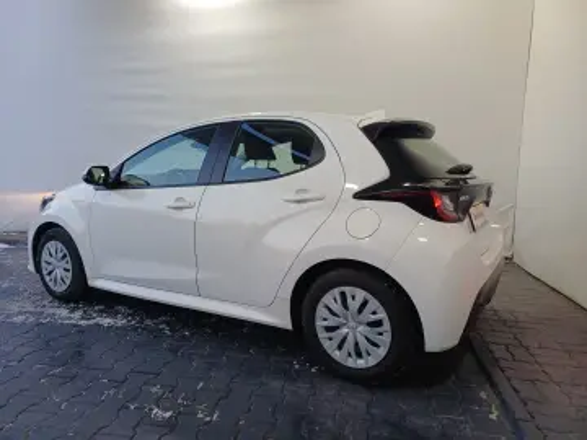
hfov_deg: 69.4
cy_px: 220
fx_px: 424
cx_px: 294
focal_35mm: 25
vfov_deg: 54.9
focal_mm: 4.65
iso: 64
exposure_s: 1/100
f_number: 1.8
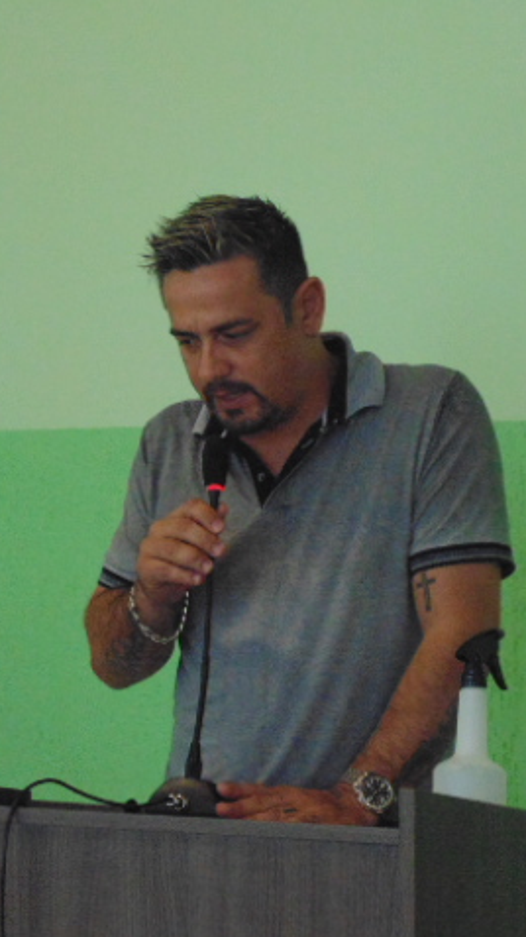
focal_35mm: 95
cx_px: 285
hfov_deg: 12.7
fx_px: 2358
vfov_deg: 22.5
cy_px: 469
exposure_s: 1/60
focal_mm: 11.7
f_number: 4.1
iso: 500
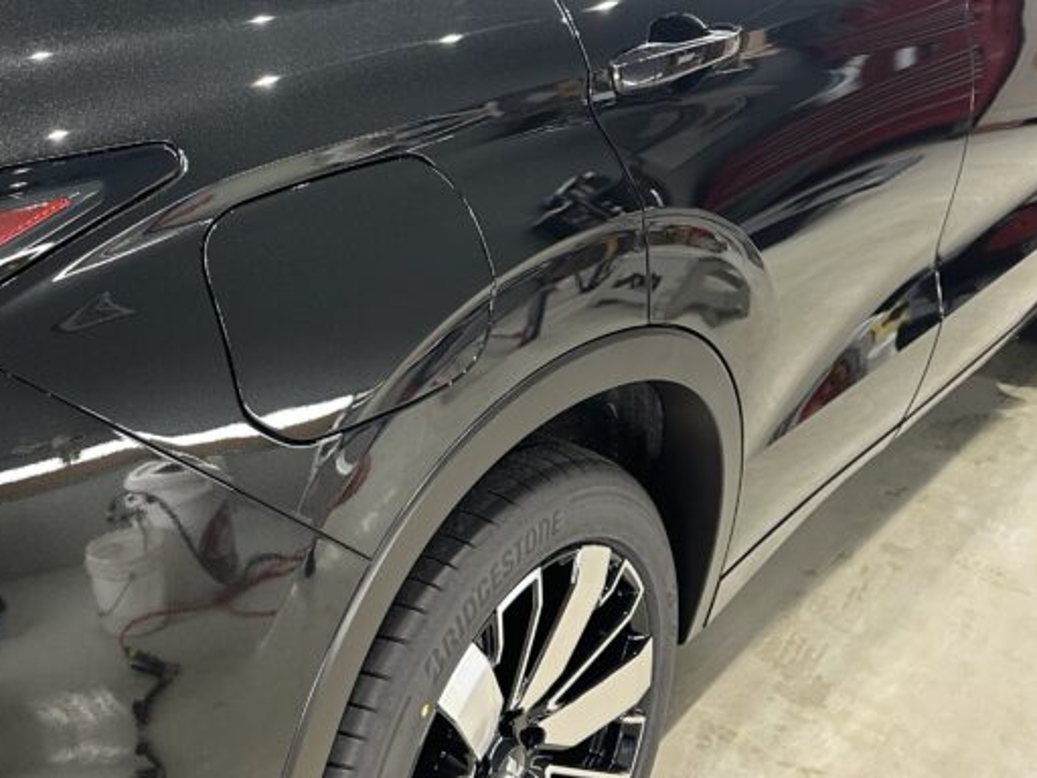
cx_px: 148
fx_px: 1438
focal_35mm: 48
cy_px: 324
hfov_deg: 37.6
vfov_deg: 30.2
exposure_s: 1/60
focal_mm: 6.86
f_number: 1.78
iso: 160
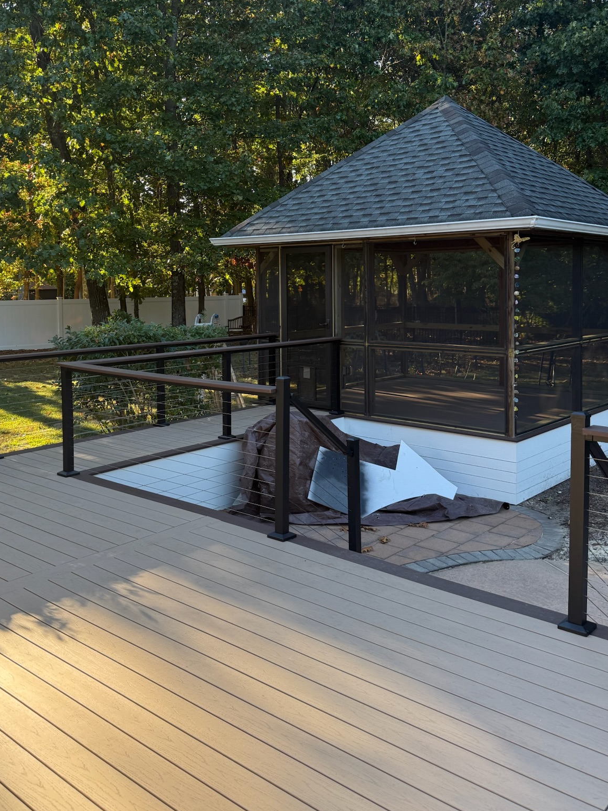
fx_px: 749
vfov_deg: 56.4
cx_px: 269
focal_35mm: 32
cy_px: 323
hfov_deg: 44.1
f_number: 1.78
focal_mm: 6.76
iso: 100
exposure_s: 1/426
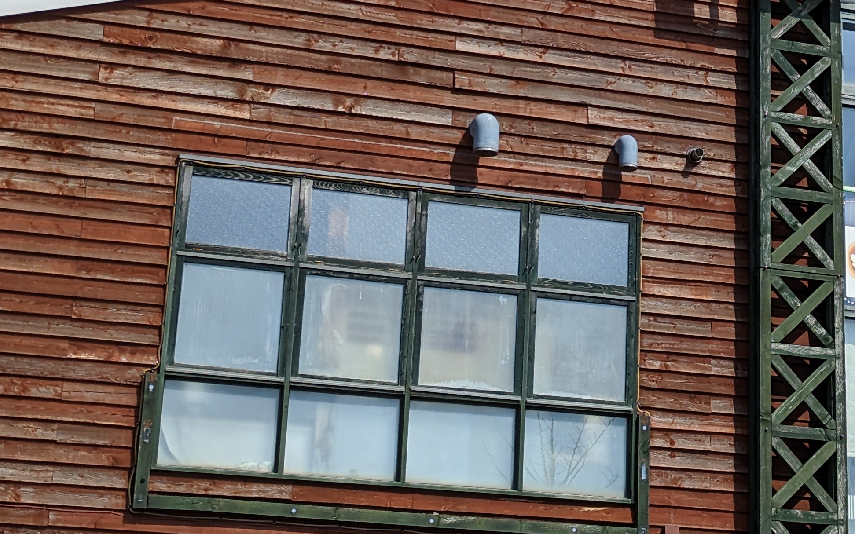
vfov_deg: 12.1
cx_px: 811
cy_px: -33
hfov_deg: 19.0
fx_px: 2493
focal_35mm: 107
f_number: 1.85
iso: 40
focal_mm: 6.81
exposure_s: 1/2710
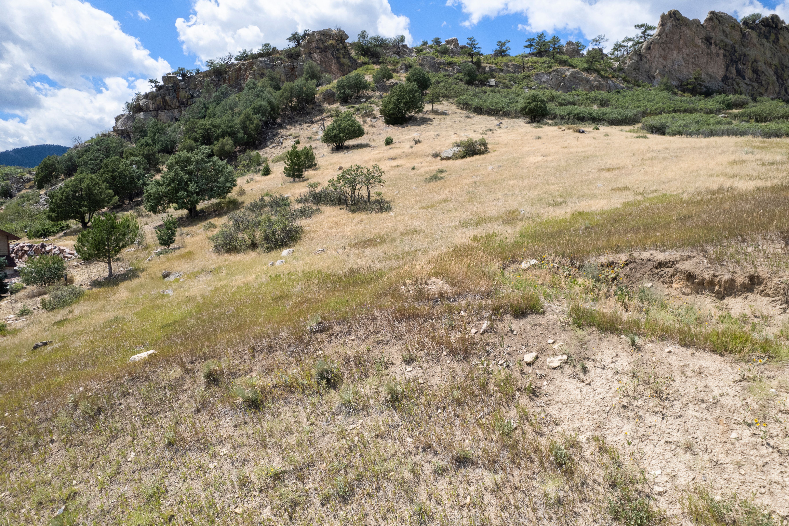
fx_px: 482
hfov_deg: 78.6
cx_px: 394
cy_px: 263
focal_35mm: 22
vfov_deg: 57.2
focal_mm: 8.38
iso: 100
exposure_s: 1/1600
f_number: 2.8
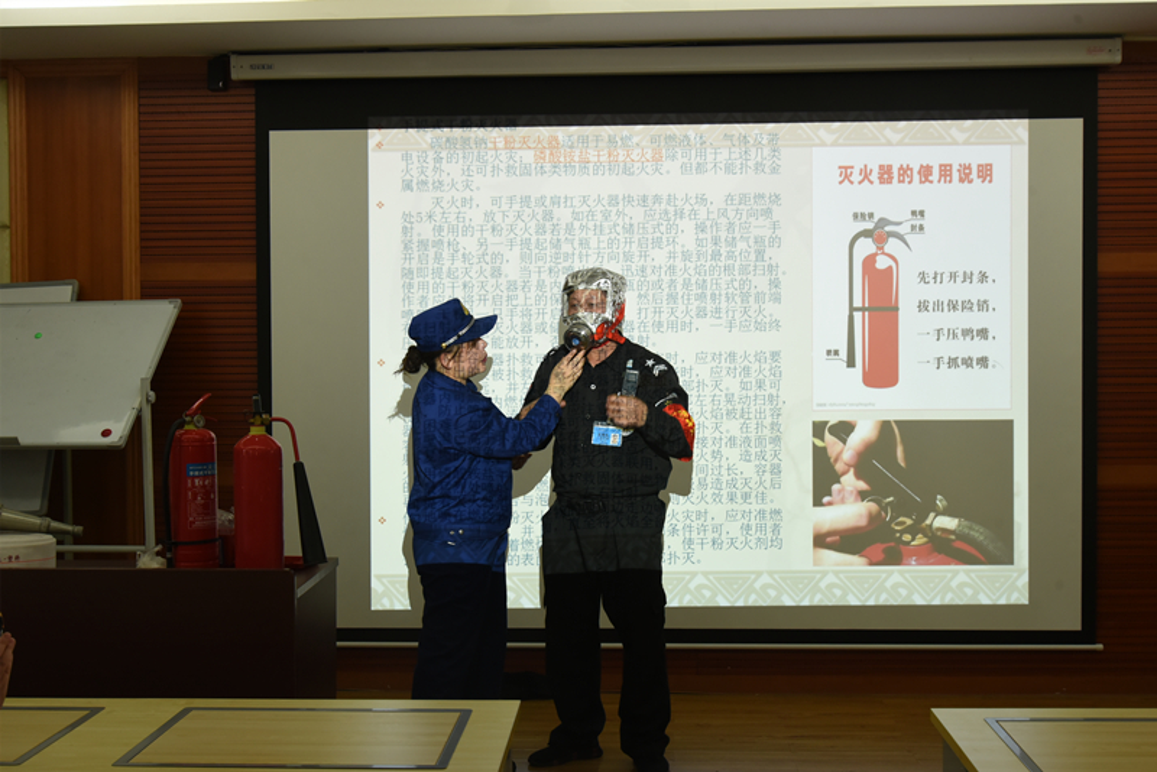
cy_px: 386
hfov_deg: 44.5
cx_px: 578
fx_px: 1415
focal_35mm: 44
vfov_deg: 30.5
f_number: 7.1
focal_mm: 44
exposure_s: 1/50
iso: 1250
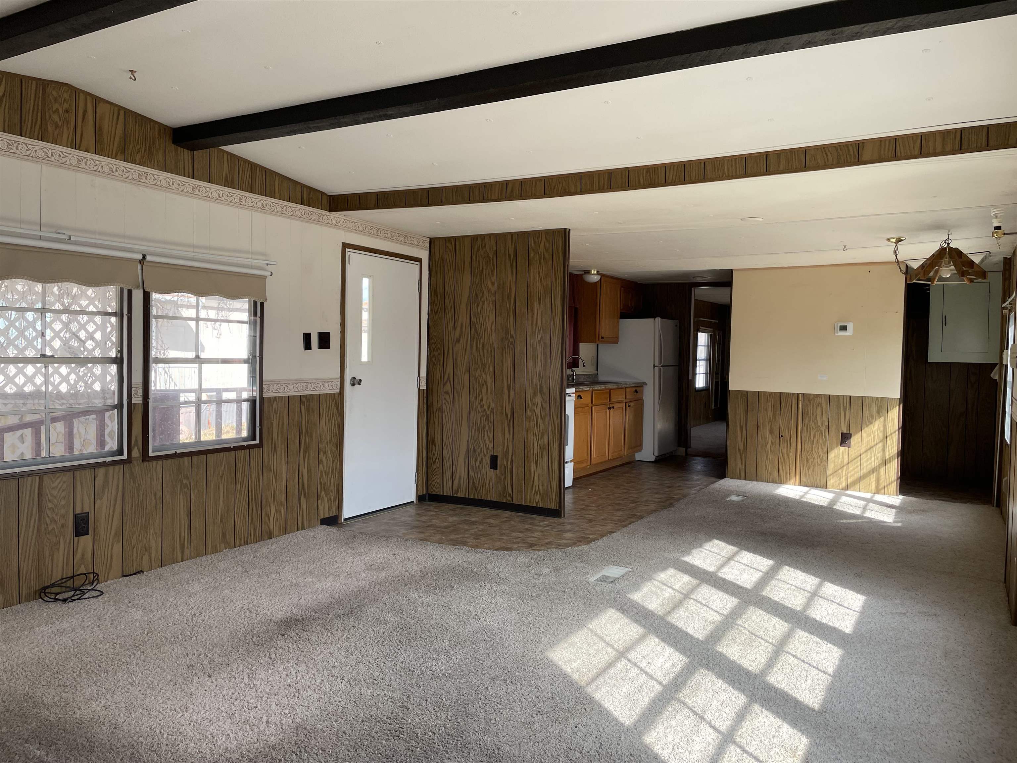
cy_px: 382
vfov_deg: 53.1
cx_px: 508
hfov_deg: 67.3
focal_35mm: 26
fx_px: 764
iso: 32
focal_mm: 4.2
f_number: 1.6
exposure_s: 1/348
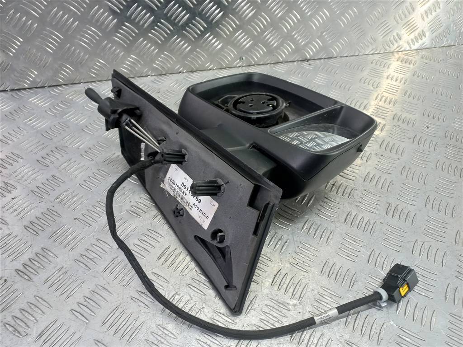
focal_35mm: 25
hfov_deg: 69.4
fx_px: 334
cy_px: 174
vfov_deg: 54.9
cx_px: 232
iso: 100
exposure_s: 1/50
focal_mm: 4.6
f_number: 1.8
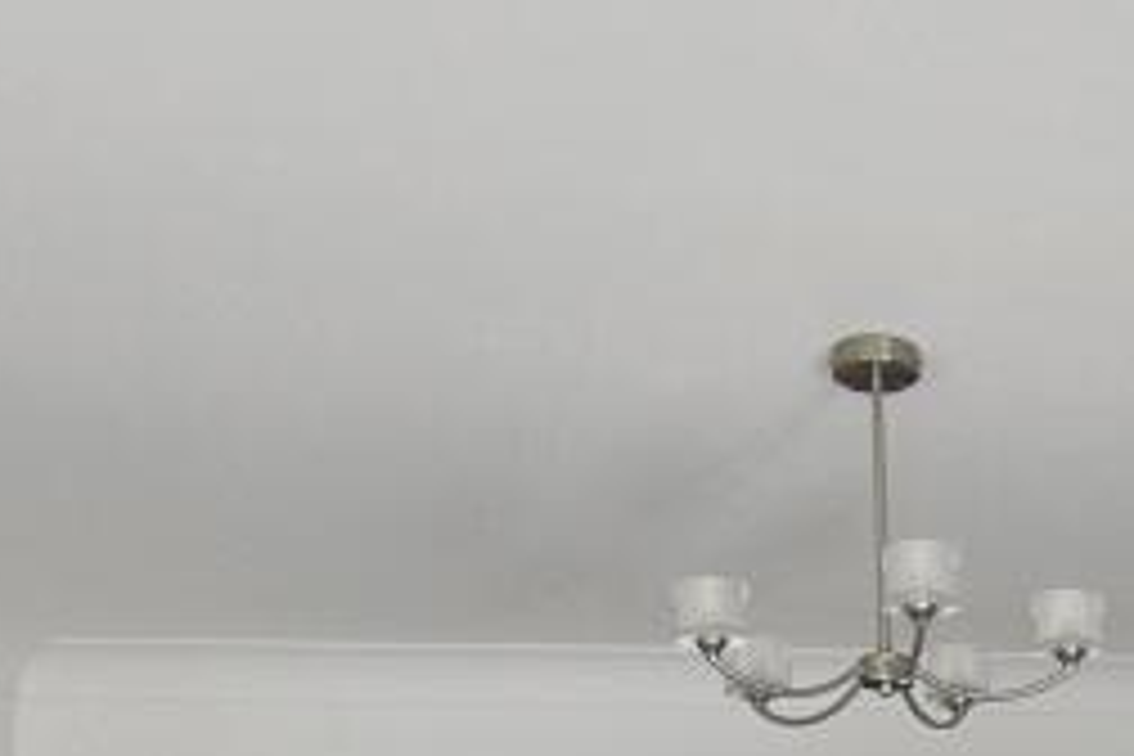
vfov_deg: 19.1
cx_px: 1008
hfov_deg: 31.4
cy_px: 1174
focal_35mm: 61
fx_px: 1921
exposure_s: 1/250
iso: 400
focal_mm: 10
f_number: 4.5
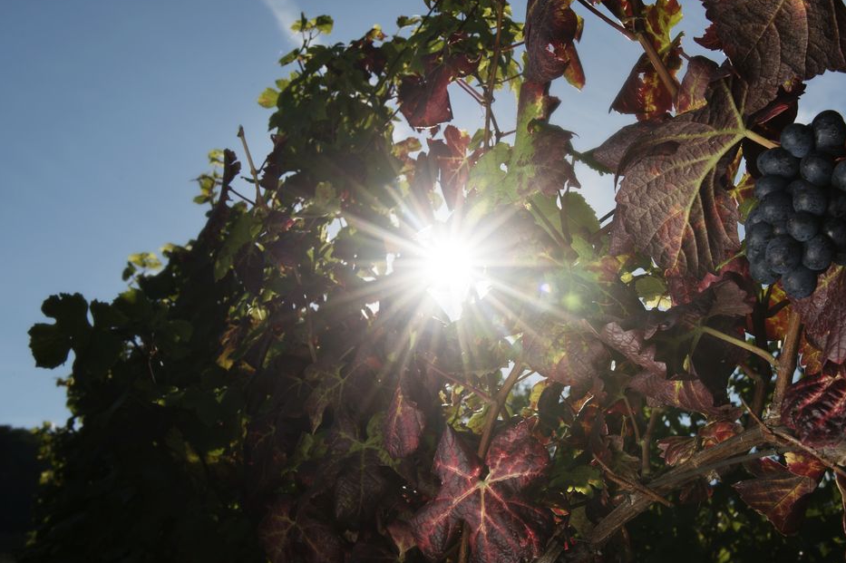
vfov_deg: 28.0
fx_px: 1127
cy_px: 271
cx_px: 549
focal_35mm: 48
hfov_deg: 40.7
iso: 110
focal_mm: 35
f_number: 5.6
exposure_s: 1/250
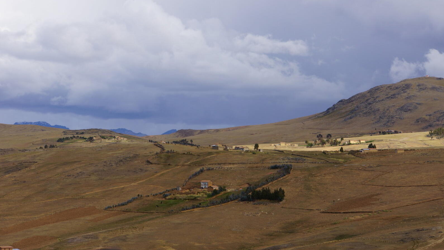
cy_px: 117
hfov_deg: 18.8
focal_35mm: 114
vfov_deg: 10.6
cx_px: 223
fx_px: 1342
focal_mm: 72.2
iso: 100
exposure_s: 1/160
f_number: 8
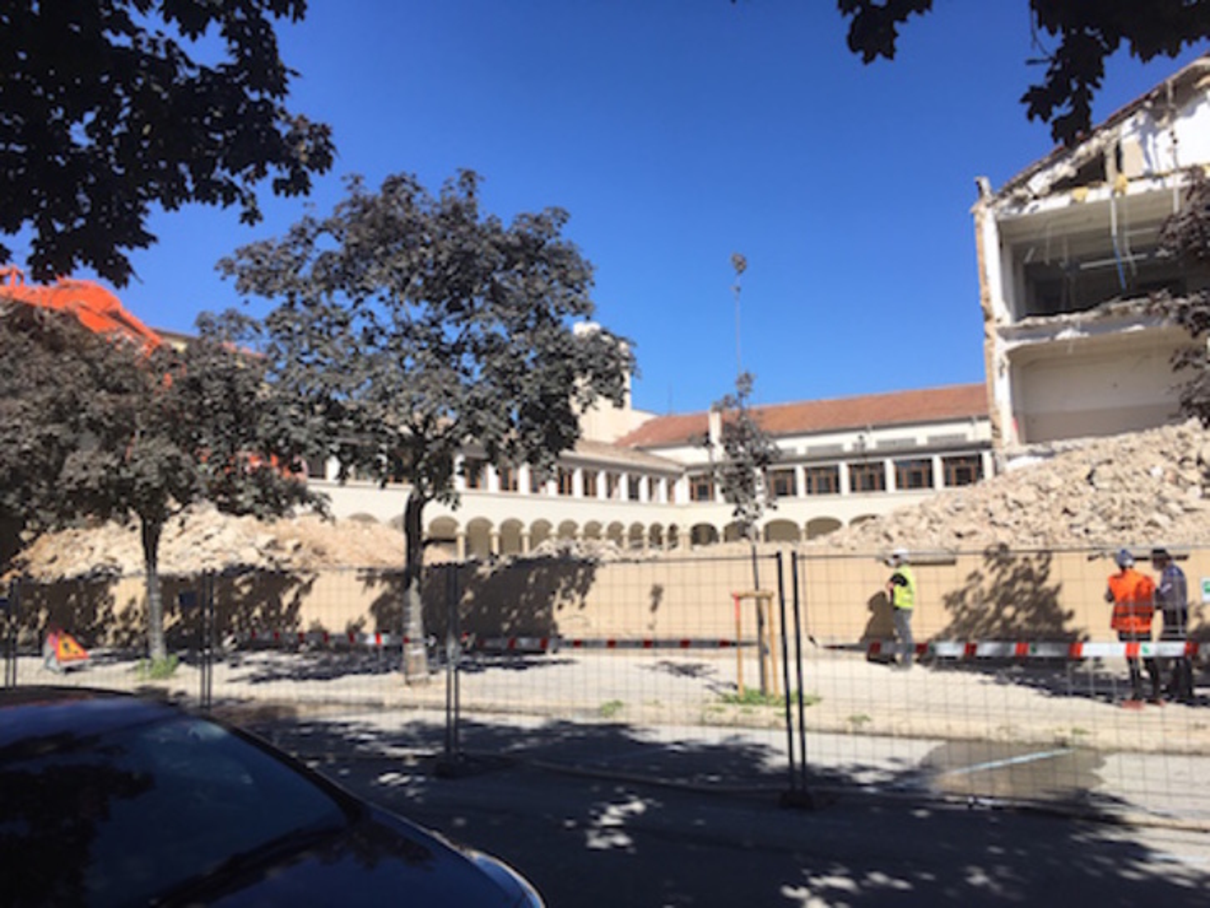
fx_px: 1014
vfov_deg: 48.3
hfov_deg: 61.6
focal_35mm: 29
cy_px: 454
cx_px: 605
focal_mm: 4.15
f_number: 2.2
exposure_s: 1/1748
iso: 25
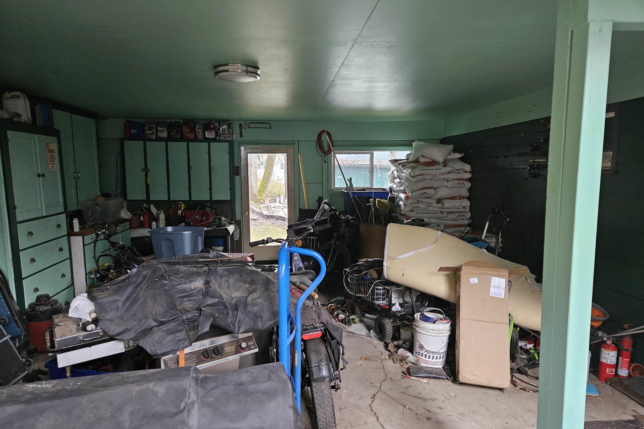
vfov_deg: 53.1
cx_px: 322
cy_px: 214
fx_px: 429
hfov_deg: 73.7
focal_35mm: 24
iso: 640
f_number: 1.8
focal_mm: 5.4
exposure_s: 1/40
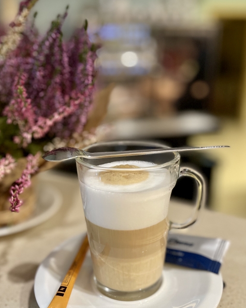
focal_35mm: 34
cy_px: 175
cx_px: 124
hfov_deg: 43.3
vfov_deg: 52.7
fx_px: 310
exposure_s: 1/50
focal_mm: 4.2
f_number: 1.6
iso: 250
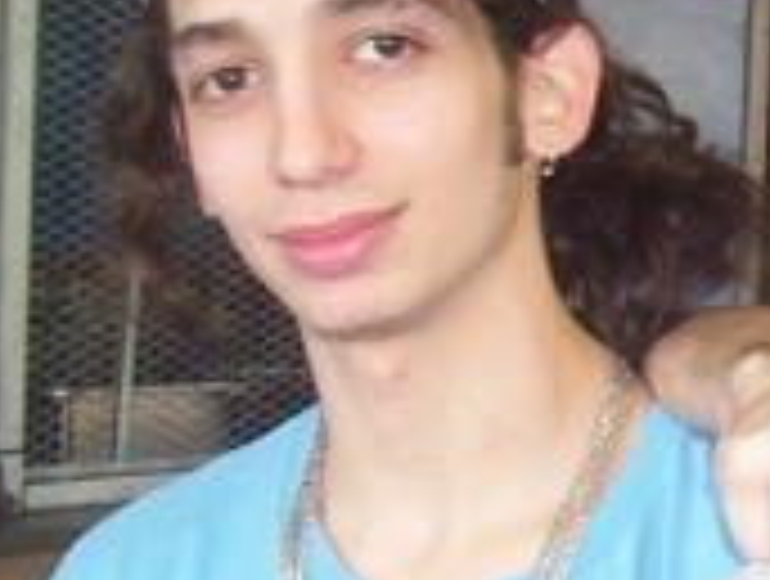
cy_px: 382
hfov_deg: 12.9
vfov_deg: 9.9
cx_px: 887
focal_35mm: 150
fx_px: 3344
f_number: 2.73
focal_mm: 5.77
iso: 140
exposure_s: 1/75.8
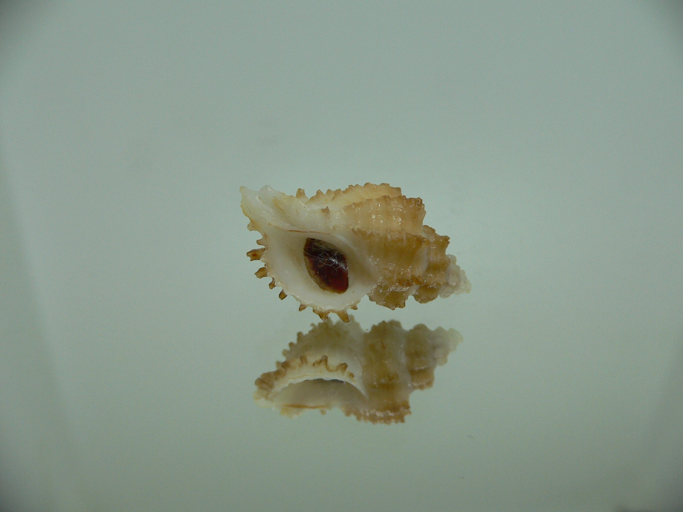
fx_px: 691
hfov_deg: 52.6
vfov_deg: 40.7
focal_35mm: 35
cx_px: 342
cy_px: 256
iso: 100
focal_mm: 4.6
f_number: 2.8
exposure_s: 1/60
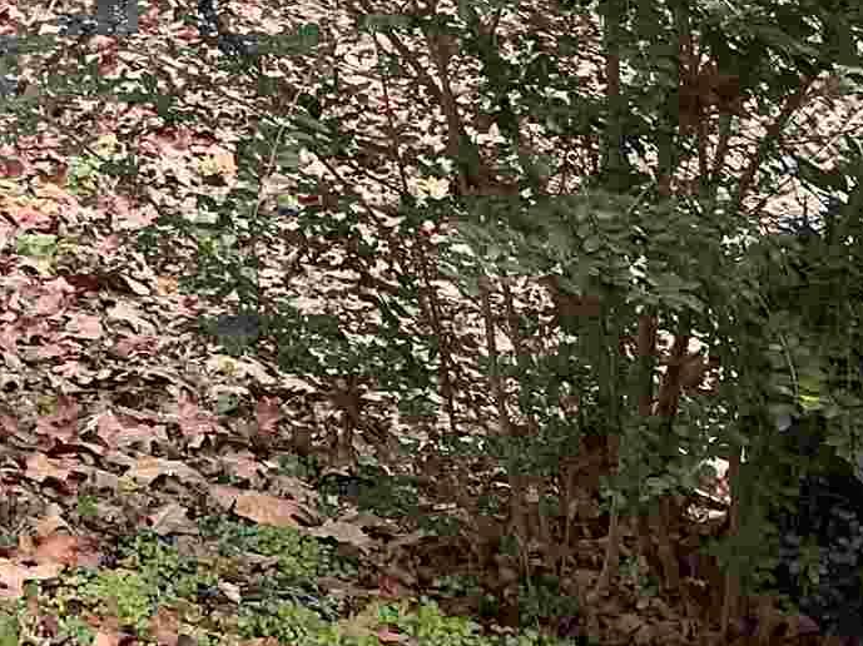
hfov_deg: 14.4
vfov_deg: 11.8
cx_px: -824
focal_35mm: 116
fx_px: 2890
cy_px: -526
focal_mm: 5.7
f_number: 1.5
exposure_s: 1/302
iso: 50
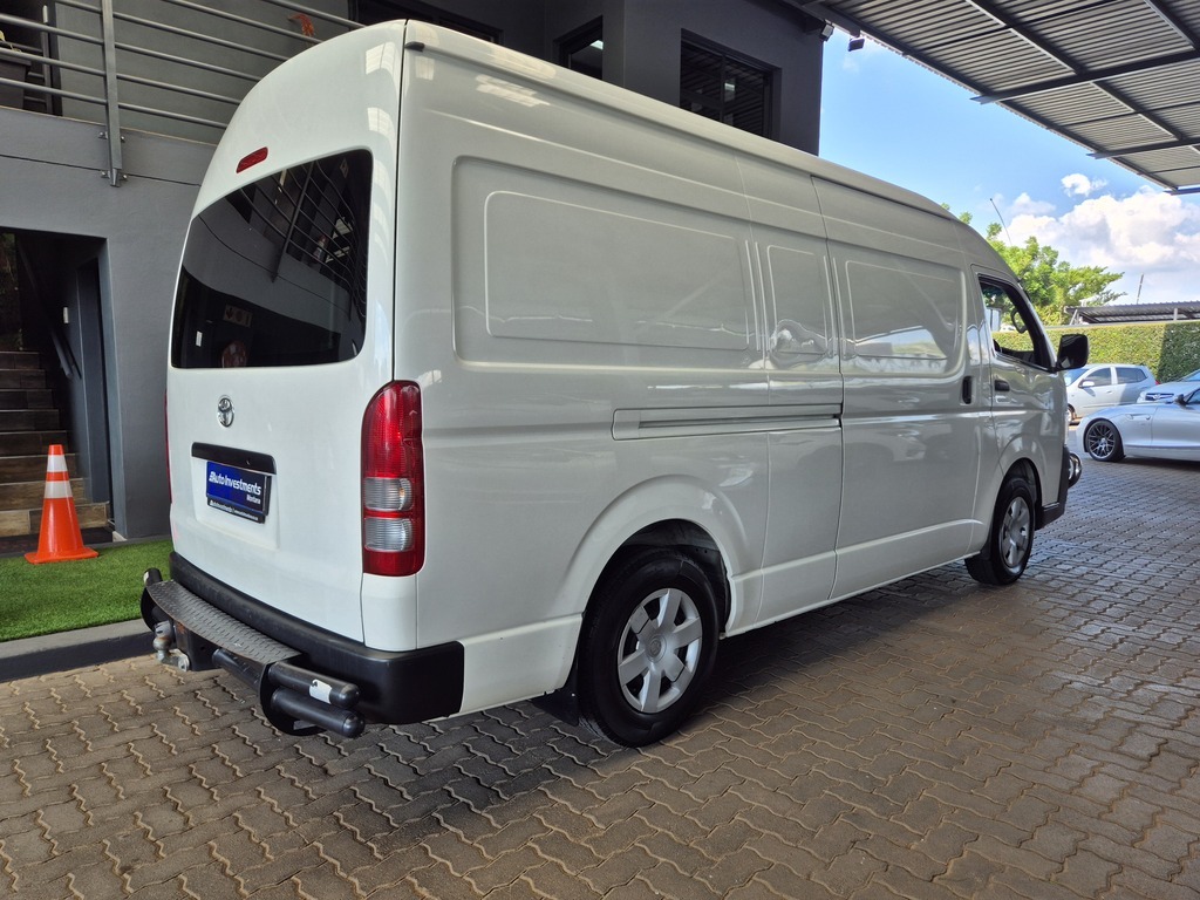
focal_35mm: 23
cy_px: 450
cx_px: 600
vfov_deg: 58.9
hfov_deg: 73.9
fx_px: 797
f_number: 1.8
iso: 25
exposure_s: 1/342
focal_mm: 5.4
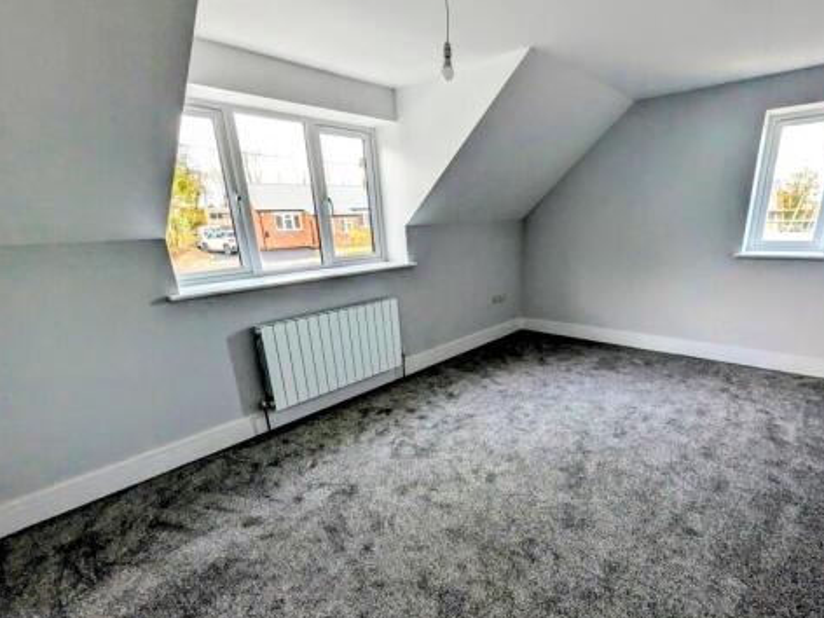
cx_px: 463
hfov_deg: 94.0
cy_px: 354
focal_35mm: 16
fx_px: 381
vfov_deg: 77.6
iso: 64
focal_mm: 1.95
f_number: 2.2
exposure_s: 1/23.8
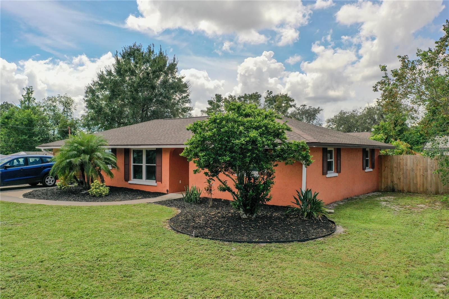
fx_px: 349
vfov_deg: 46.4
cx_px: 224
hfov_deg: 65.5
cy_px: 150
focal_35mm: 28
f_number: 4
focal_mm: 10.26
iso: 100
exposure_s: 1/80
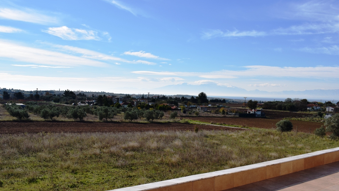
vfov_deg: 37.7
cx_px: 160
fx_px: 279
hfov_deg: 62.6
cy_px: 109
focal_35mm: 31
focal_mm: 18
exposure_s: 1/500
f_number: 11
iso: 200
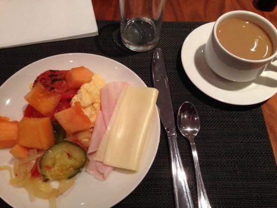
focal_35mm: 33
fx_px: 264
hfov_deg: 55.4
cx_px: 138
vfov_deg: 42.9
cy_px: 104
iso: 100
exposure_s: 1/20
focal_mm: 4.12
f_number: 2.4
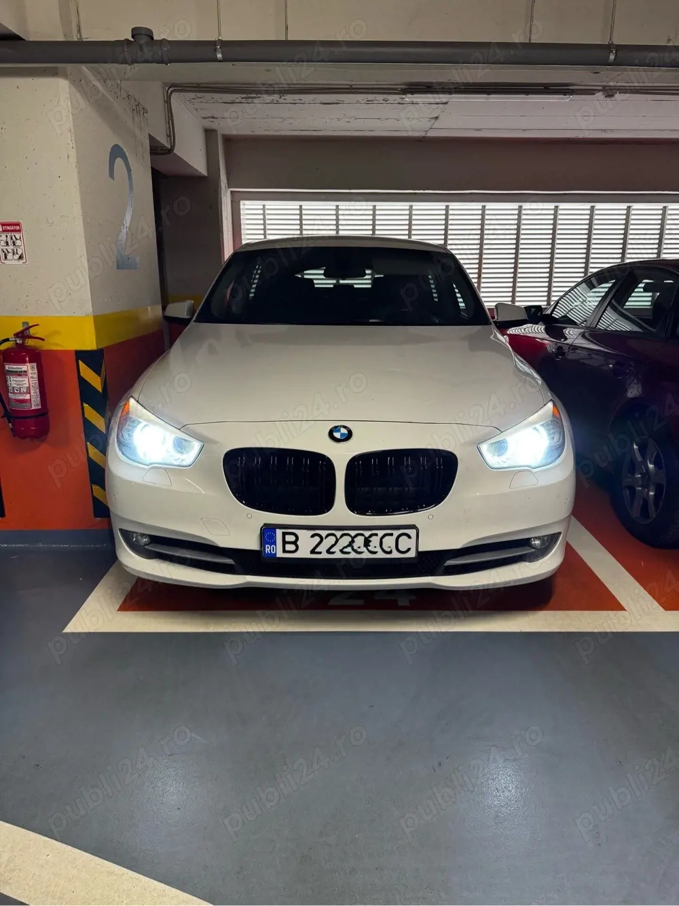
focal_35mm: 24
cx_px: 340
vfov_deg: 71.6
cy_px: 453
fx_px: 628
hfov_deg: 56.8
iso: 200
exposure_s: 1/63
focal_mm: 6.76
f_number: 1.78
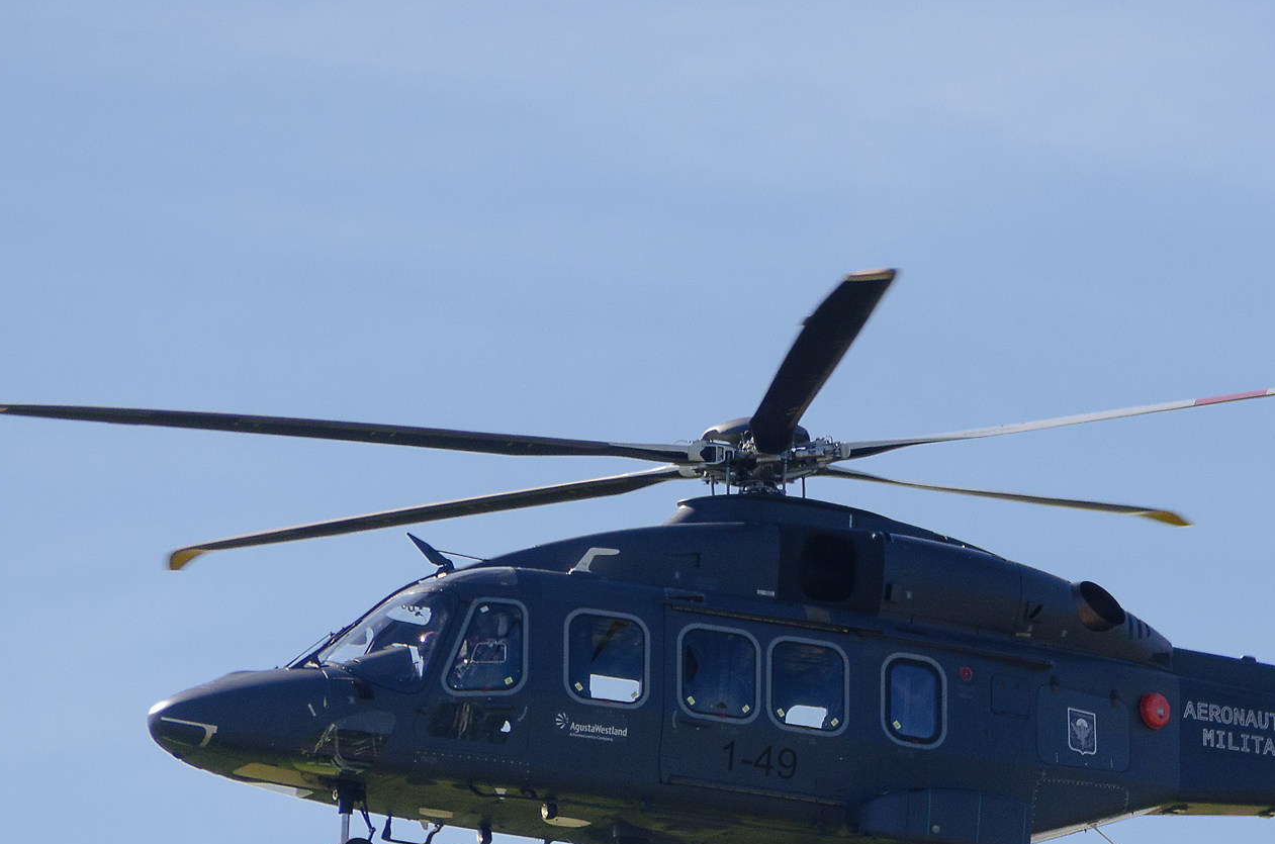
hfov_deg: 2.9
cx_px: 849
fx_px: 25233
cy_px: 619
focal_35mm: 714
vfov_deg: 1.9
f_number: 8
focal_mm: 250
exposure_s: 1/2000
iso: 400
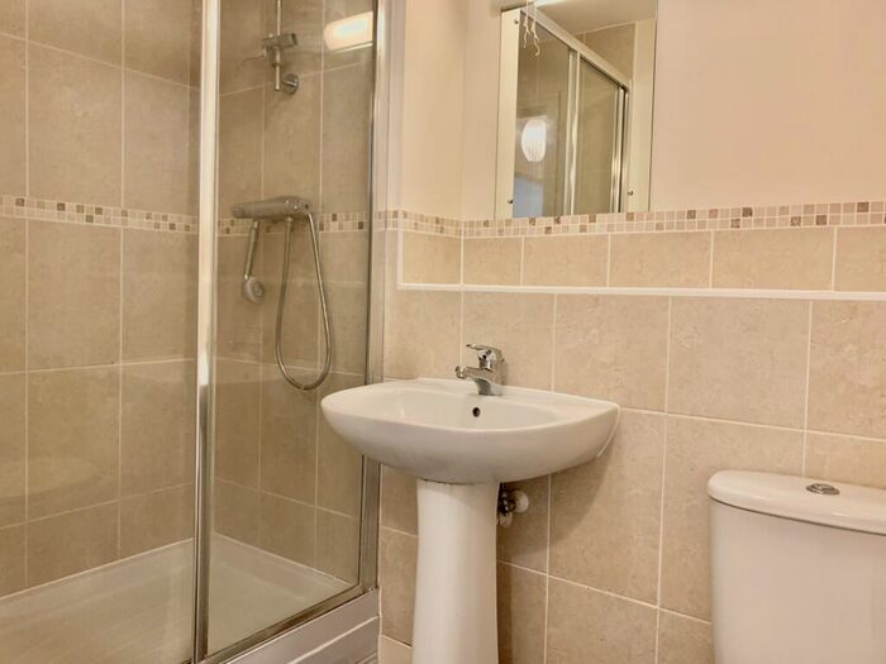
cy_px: 332
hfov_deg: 67.3
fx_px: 665
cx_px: 443
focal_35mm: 26
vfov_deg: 53.1
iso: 160
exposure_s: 1/50
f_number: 1.8
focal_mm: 4.25
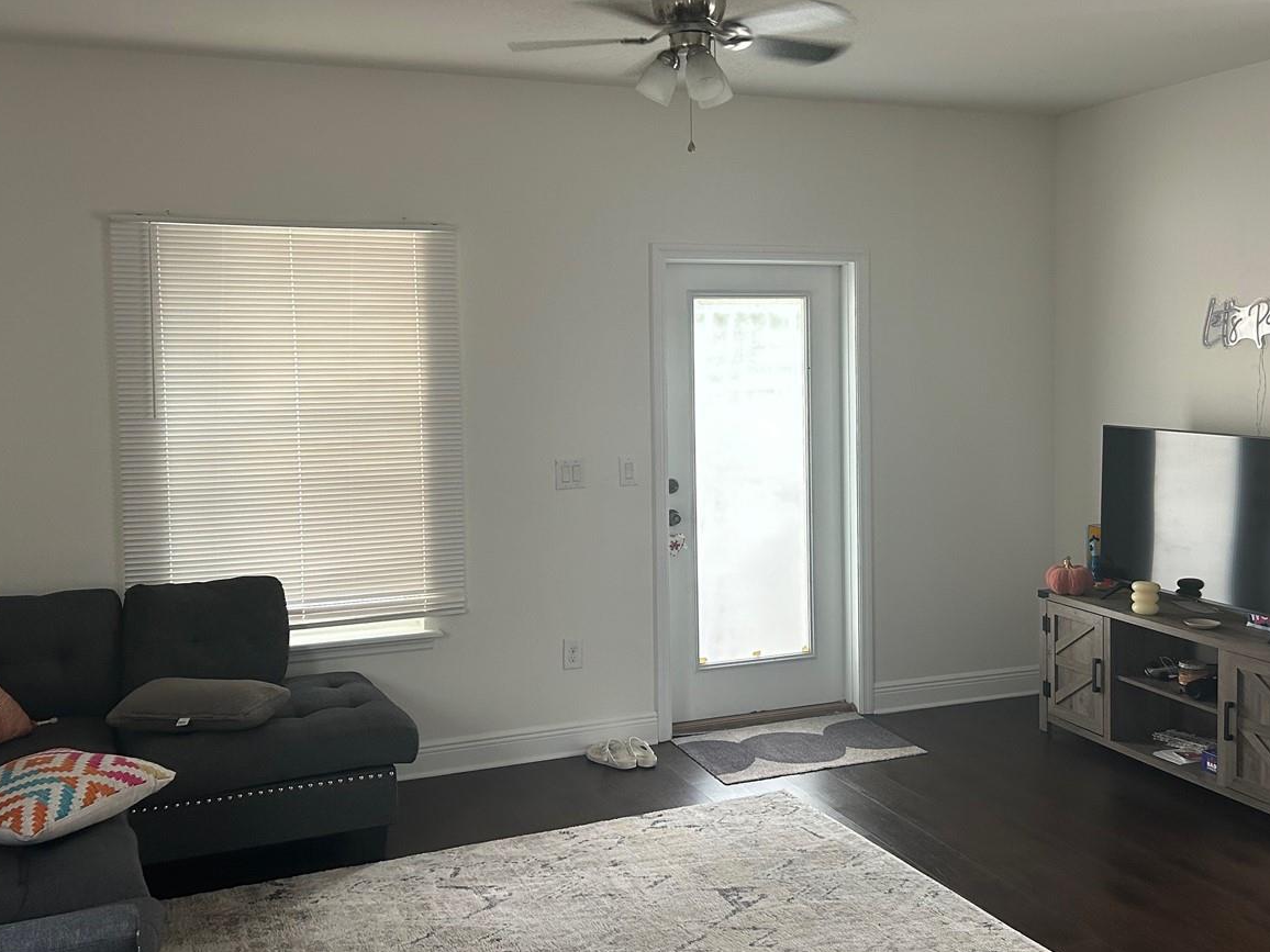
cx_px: 705
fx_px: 1321
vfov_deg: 39.6
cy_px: 411
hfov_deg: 51.3
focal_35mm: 36
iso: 160
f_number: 1.5
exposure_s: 1/60
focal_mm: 5.7
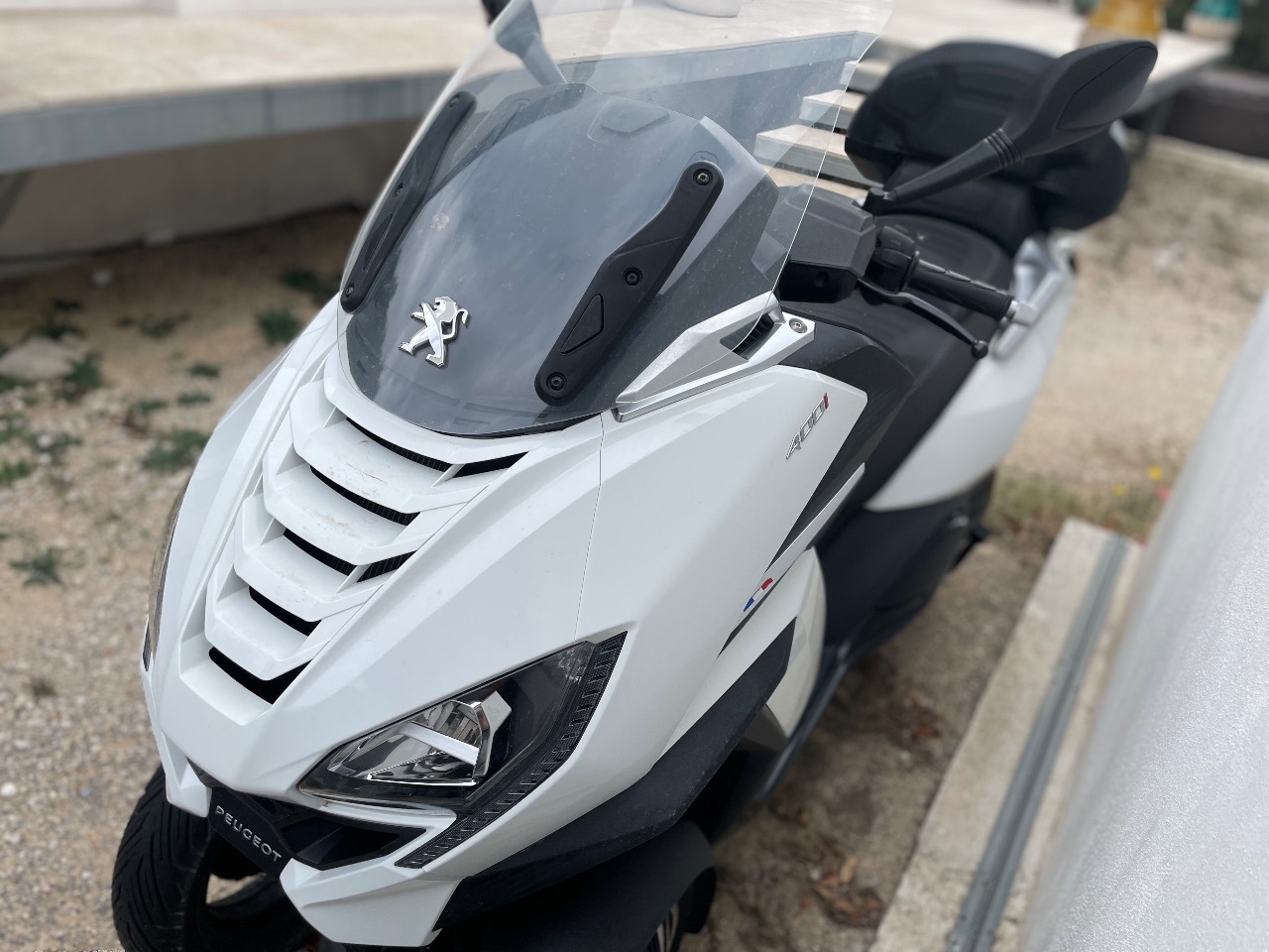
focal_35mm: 26
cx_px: 634
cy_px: 476
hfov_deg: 67.3
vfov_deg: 53.1
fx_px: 953
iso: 50
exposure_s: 1/1618
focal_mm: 4.2
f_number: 1.6
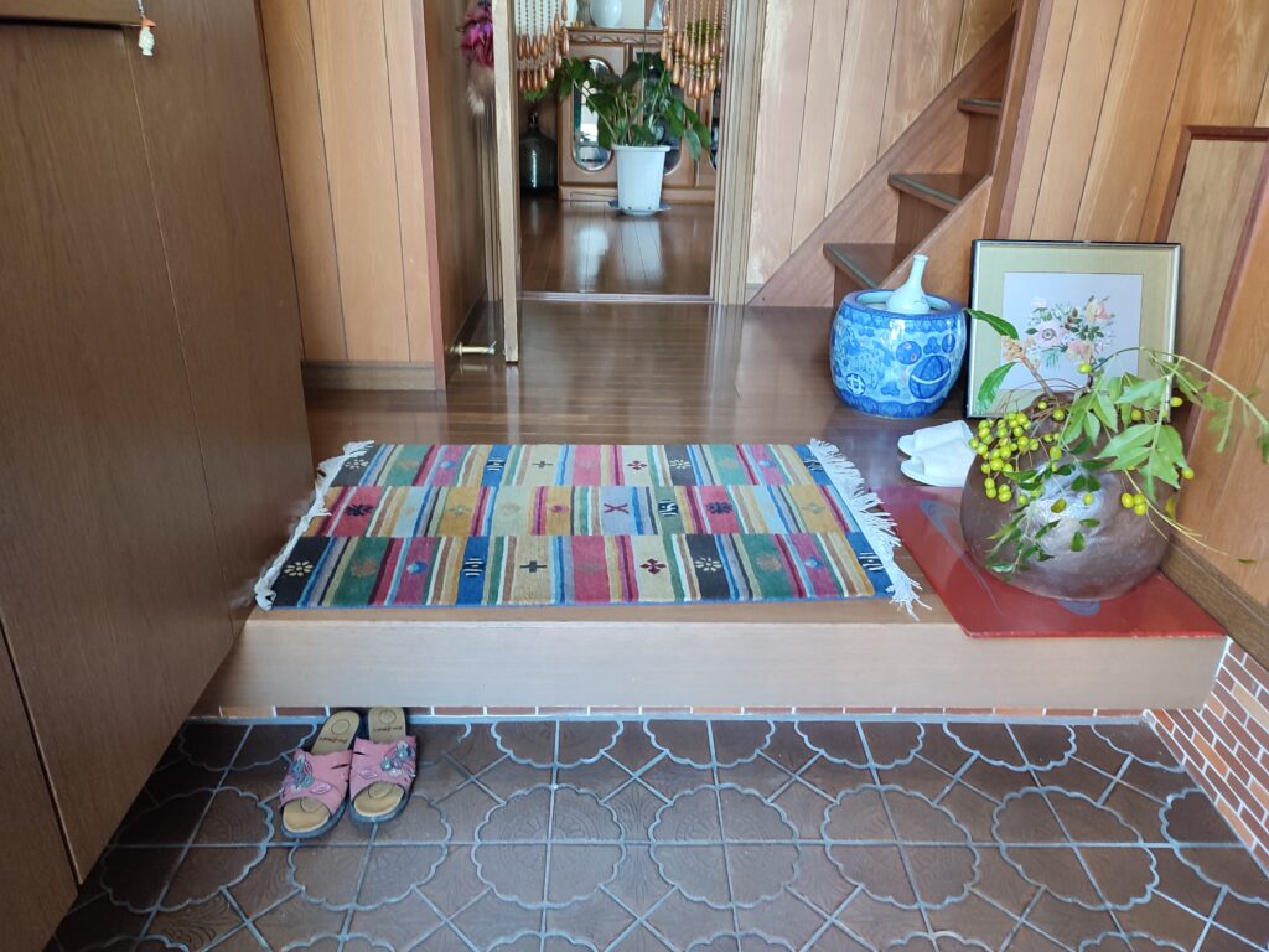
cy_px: 476
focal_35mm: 25
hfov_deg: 69.4
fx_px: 916
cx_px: 634
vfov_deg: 54.9
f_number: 1.9
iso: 387
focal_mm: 6.04
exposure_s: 1/25
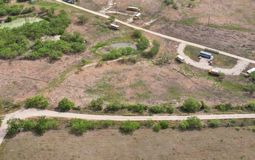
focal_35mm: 44
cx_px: 135
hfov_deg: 45.3
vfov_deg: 27.6
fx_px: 306
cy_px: 2
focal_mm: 8.4
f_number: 2.8
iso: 140
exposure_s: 1/2500
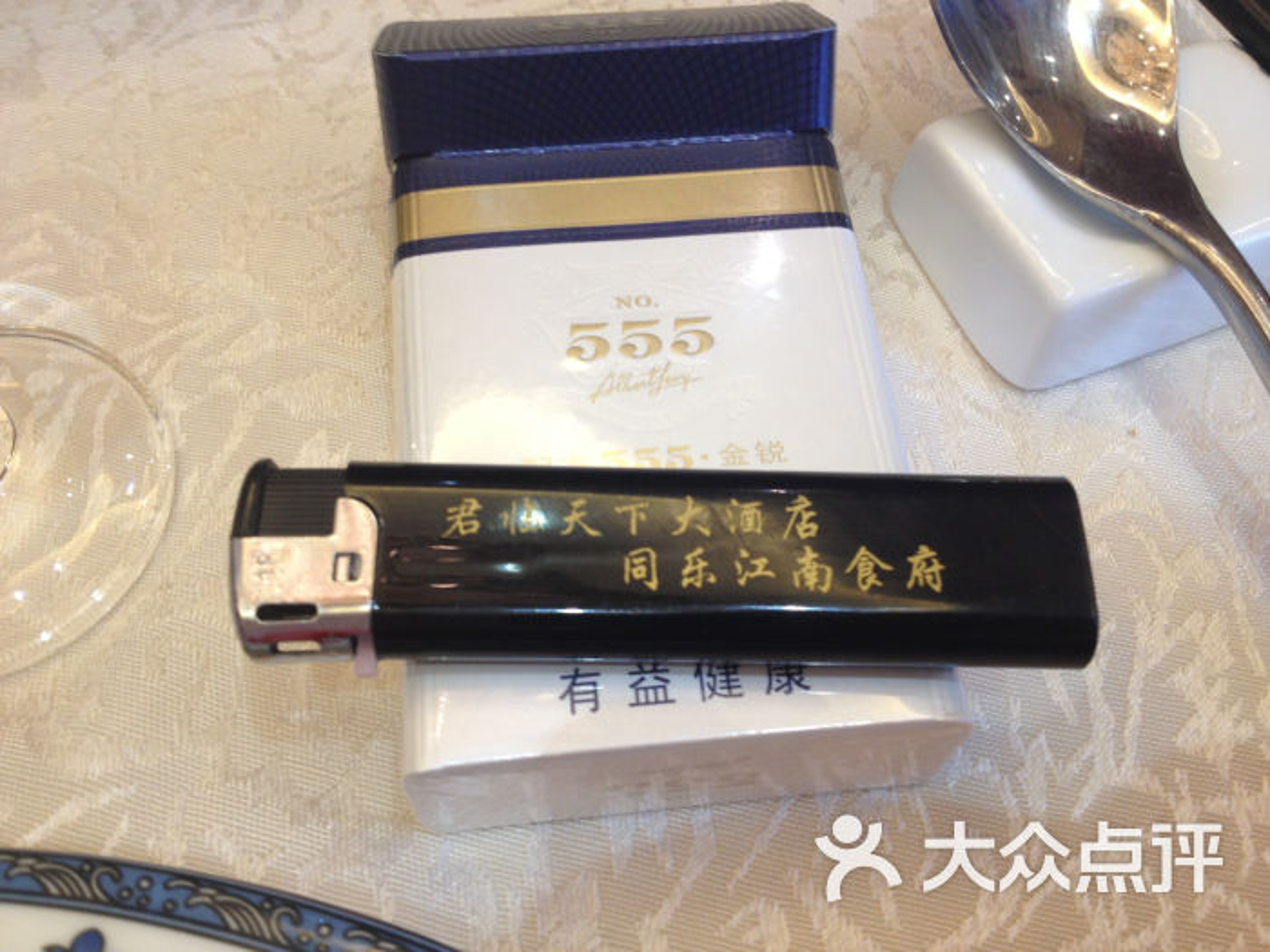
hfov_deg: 52.6
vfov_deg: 40.7
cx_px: 635
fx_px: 1284
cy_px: 476
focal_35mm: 35
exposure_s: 1/20
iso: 50
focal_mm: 4.28
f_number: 2.4
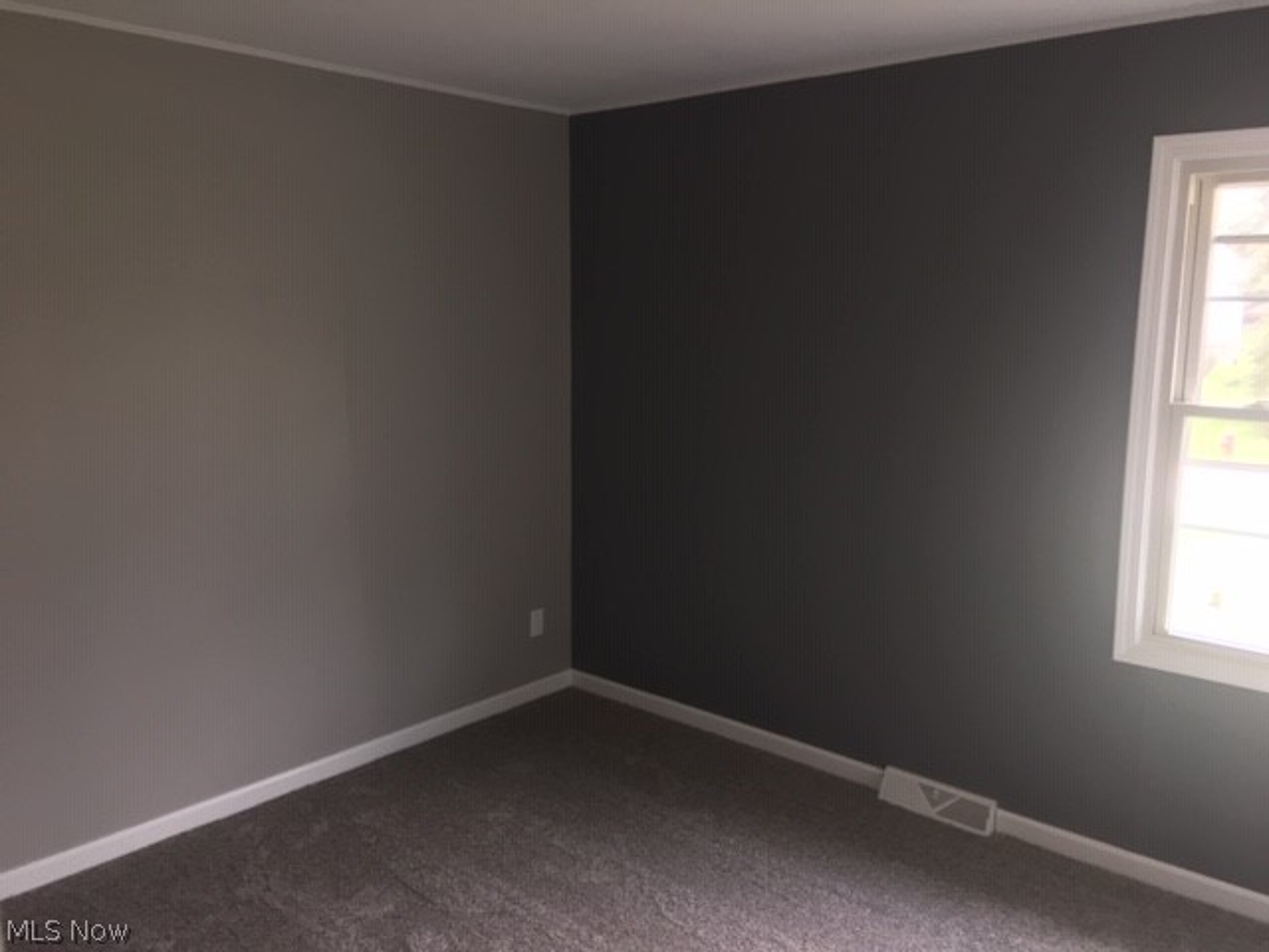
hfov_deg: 61.7
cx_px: 634
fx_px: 1063
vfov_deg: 48.2
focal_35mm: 29
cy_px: 476
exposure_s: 1/30
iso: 80
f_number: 2.2
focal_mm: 4.15
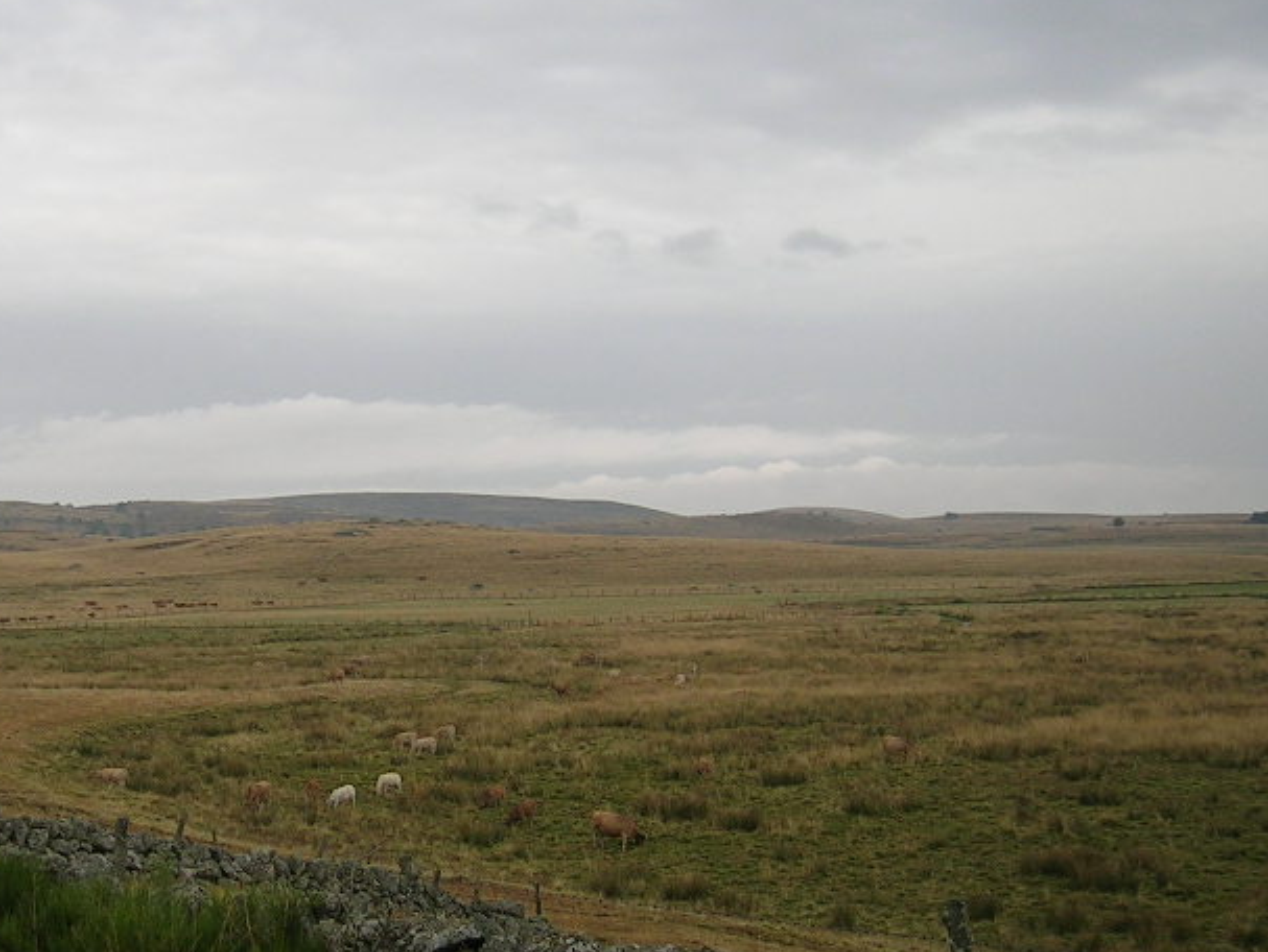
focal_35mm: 59
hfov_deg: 32.3
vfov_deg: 24.8
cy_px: 589
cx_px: 370
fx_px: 2162
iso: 50
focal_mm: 5.4
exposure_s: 1/348
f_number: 2.8
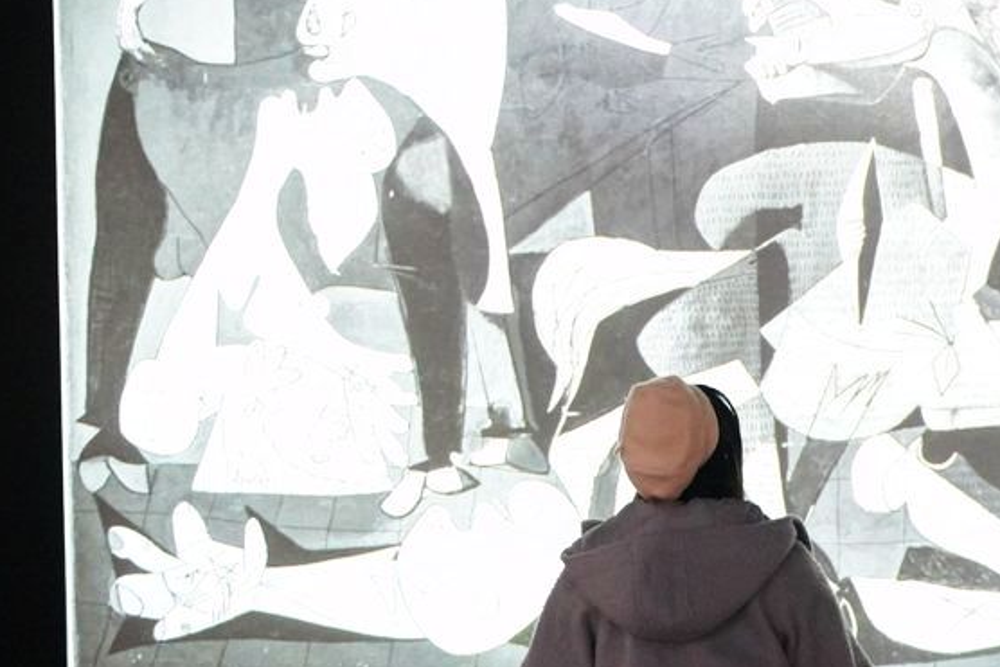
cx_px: 1061
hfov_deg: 23.4
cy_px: 333
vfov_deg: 16.7
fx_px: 2278
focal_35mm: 82
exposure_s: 1/50
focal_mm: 38
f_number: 2.8
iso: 12800
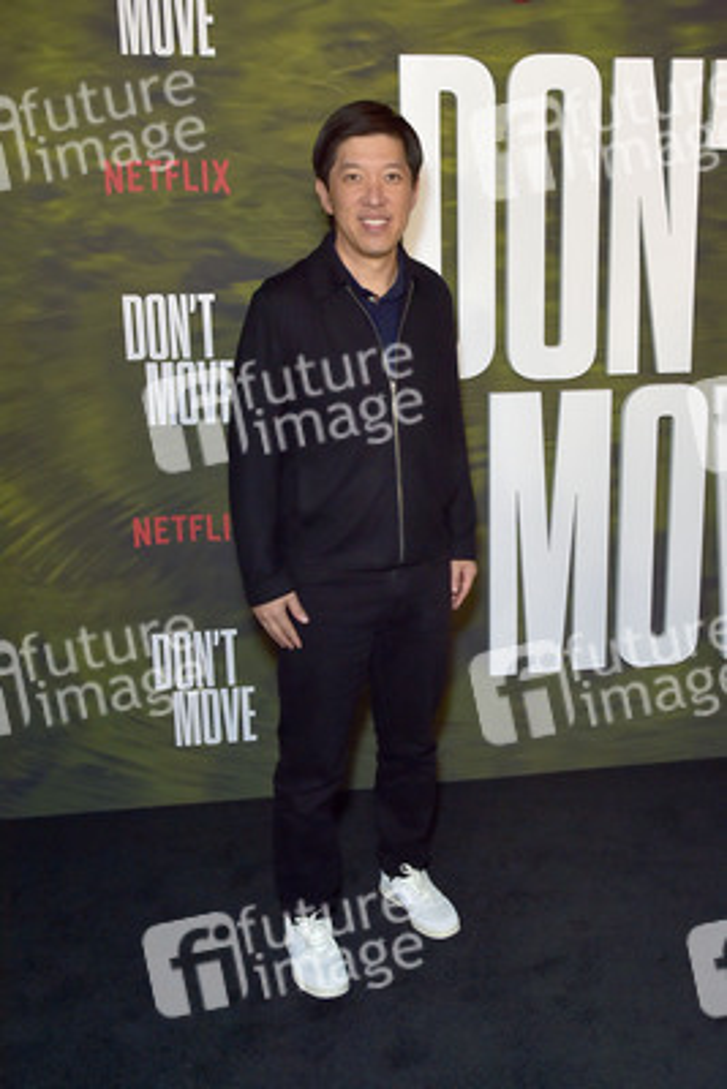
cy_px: 544
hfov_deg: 42.4
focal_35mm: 31
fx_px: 938
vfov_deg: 60.3
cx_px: 364
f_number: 6.3
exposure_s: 1/200
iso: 800
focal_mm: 31
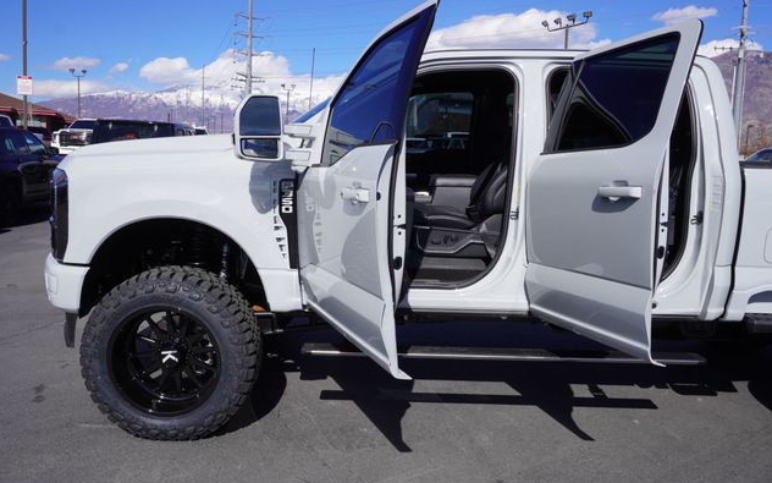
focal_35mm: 31
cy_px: 231
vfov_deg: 40.6
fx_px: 652
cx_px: 386
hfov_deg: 61.2
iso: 100
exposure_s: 1/200
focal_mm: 20
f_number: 10
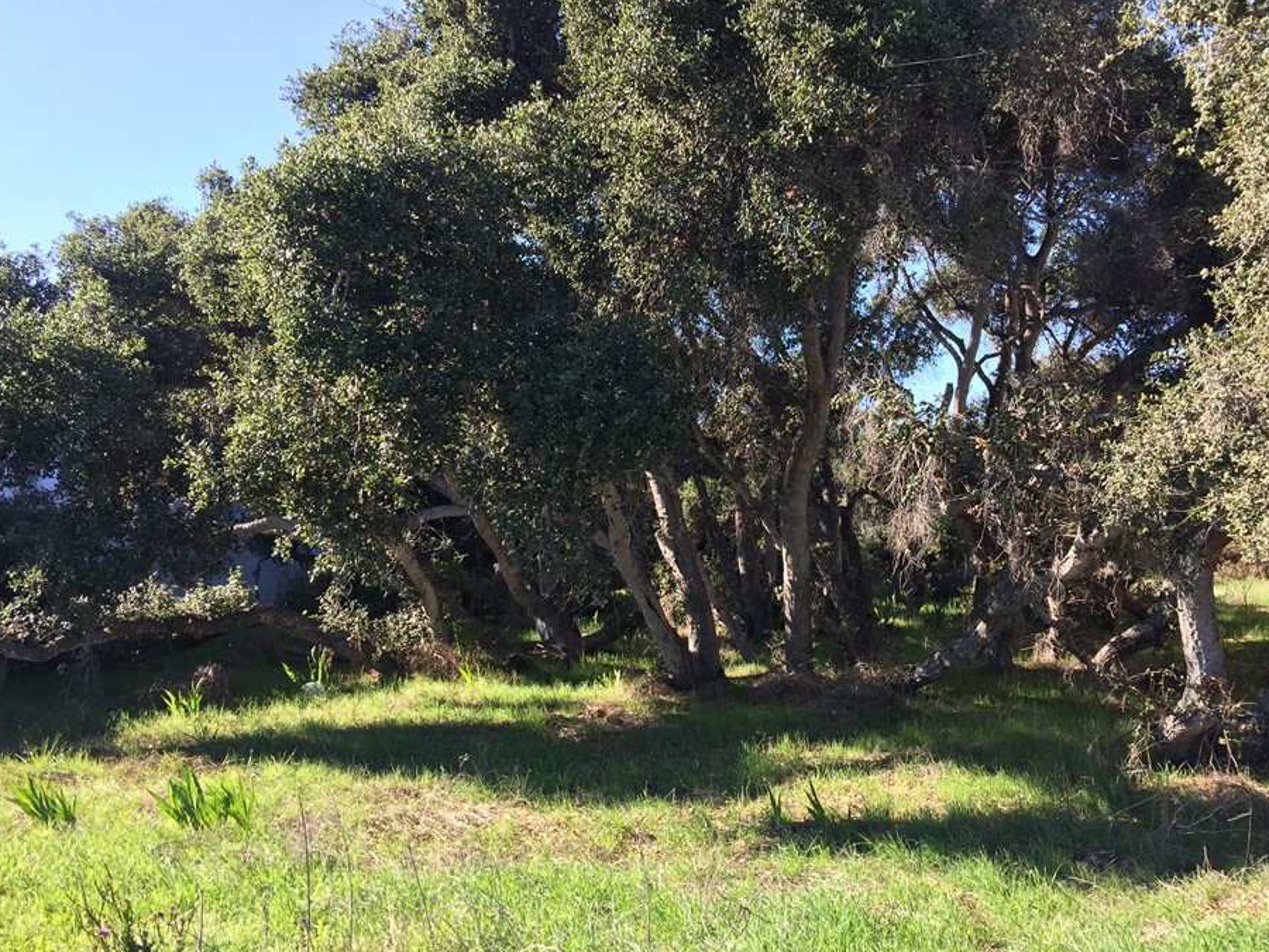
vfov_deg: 42.9
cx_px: 702
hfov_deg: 55.2
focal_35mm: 33
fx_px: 1210
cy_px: 515
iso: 32
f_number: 2.2
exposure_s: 1/399
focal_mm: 4.15
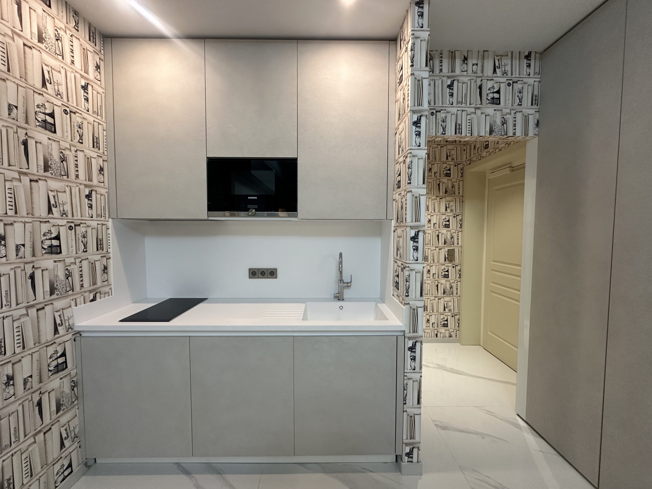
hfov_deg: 102.1
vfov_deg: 85.7
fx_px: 264
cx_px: 326
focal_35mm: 14
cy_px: 244
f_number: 2.2
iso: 200
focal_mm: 2.22
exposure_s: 1/100
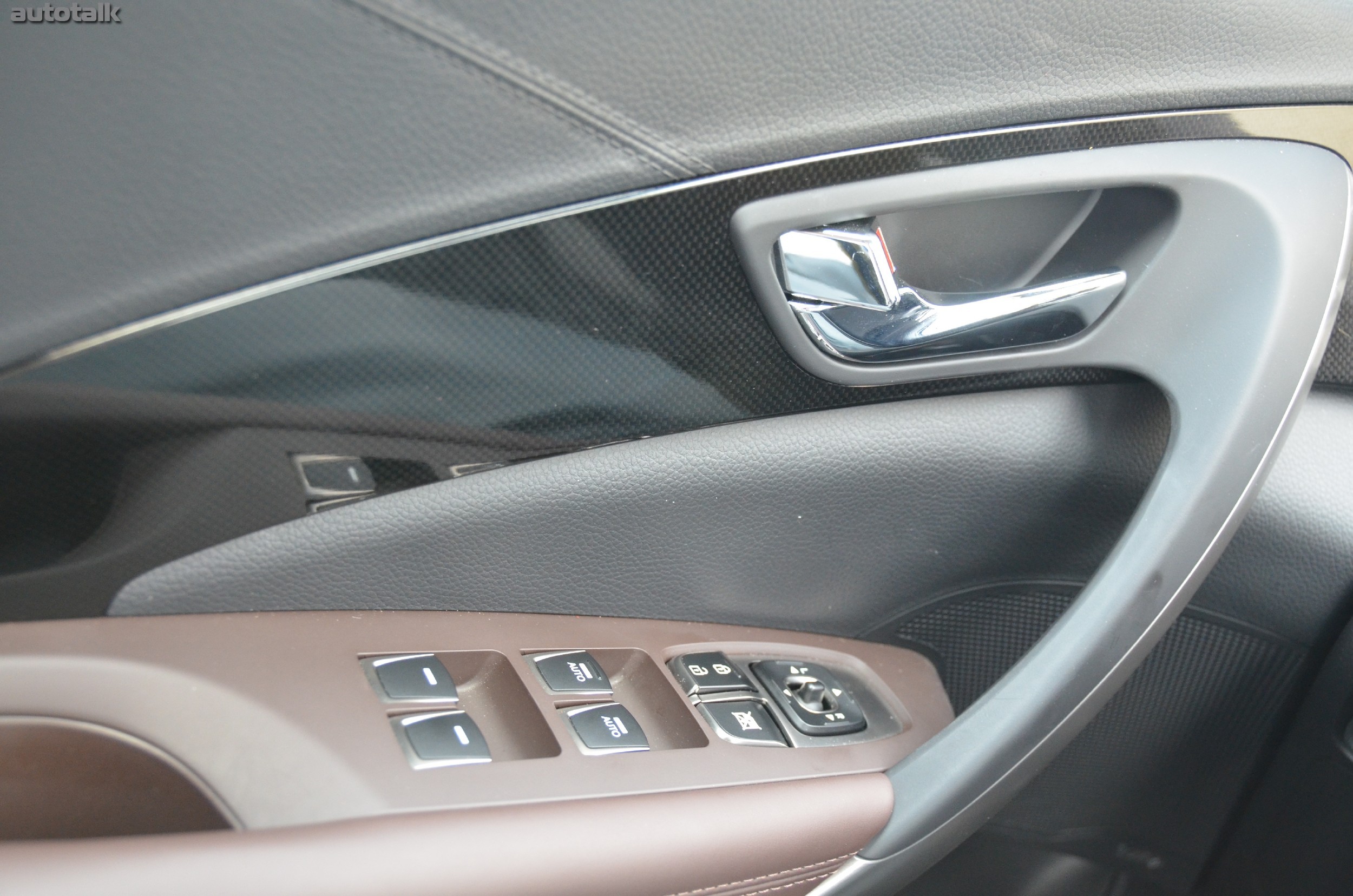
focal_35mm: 39
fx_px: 1463
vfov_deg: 34.1
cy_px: 448
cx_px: 676
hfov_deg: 49.6
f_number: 4
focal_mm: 26
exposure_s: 1/200
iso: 1600
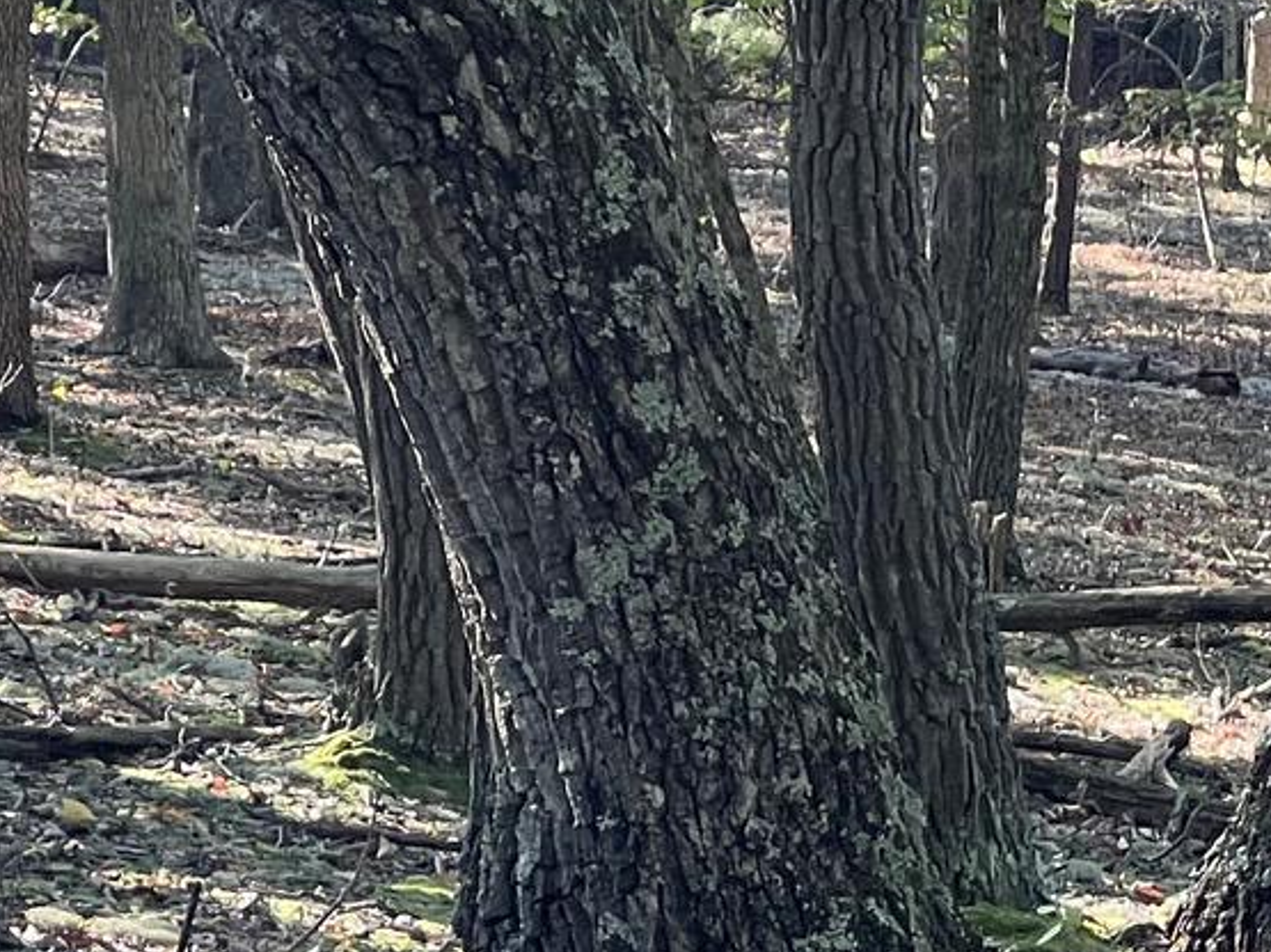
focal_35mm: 284
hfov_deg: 6.9
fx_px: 10425
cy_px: 1032
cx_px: 1857
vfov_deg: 5.2
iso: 125
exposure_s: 1/99
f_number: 2.8
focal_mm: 9
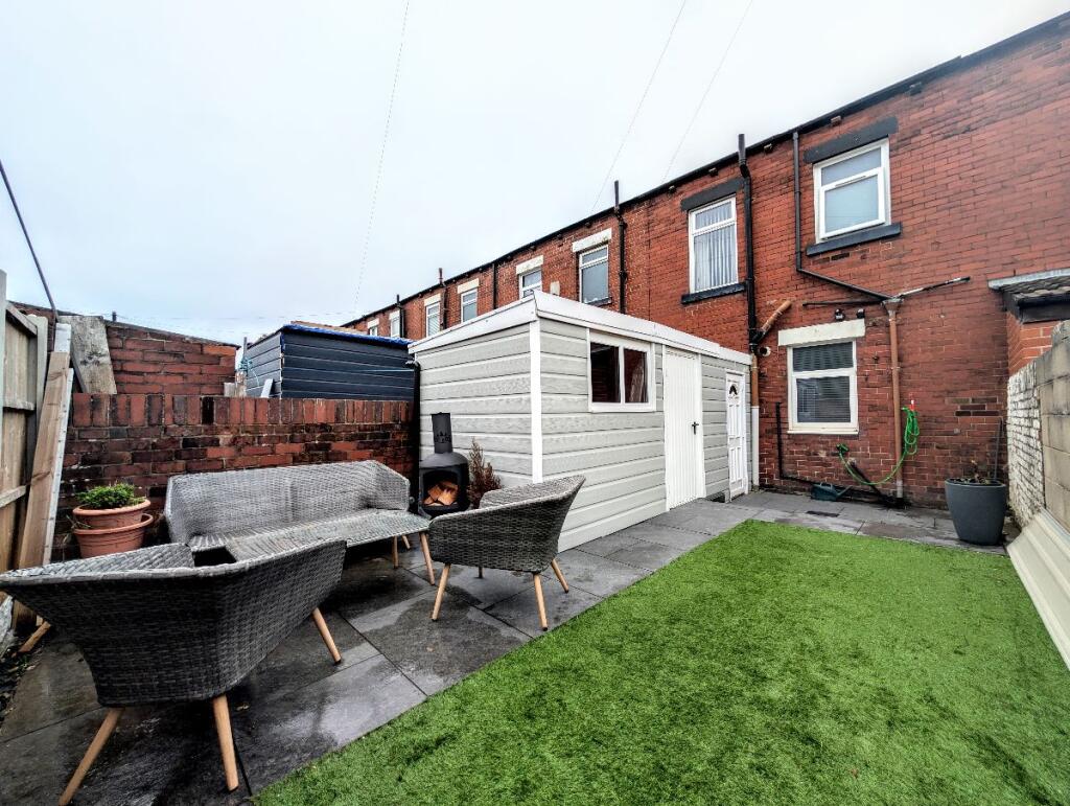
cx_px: 535
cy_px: 403
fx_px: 371
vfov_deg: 94.6
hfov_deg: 110.5
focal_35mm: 12
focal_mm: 2.02
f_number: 1.7
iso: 50
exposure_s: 1/1181
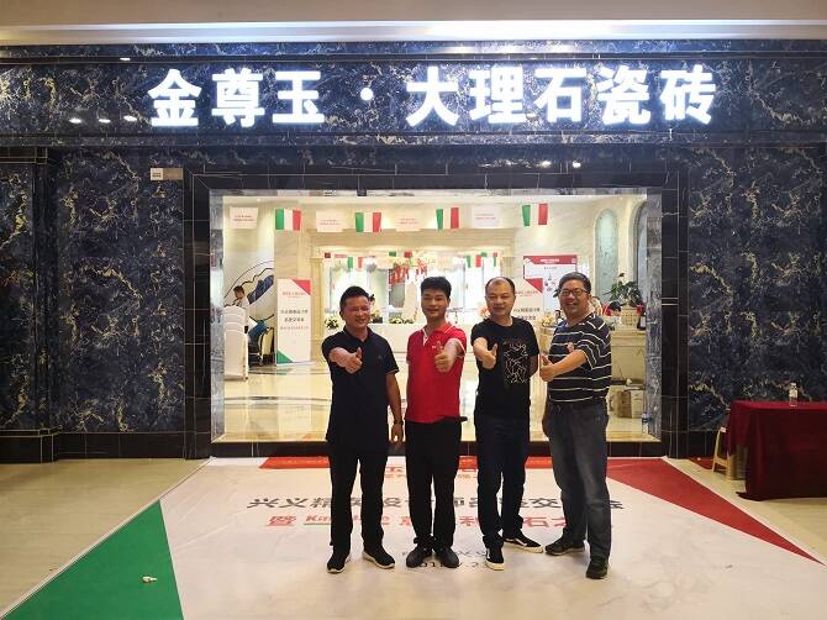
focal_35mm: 27
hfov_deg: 65.3
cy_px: 310
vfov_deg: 51.3
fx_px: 645
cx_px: 414
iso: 160
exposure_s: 1/50
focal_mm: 3.95
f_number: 4
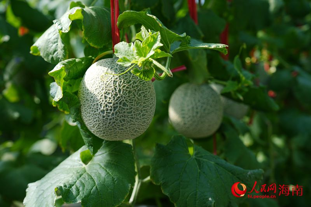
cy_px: 104
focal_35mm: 59
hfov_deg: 33.9
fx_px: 510
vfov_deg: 23.0
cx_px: 156
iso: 80
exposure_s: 1/400
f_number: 3.5
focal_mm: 59
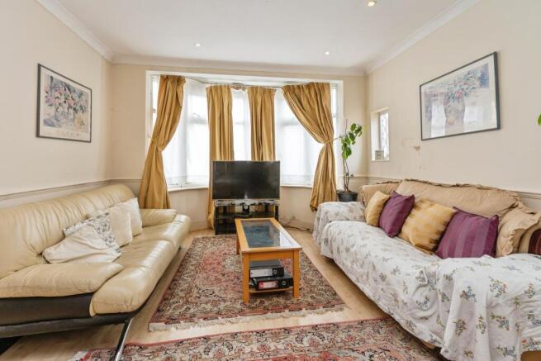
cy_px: 180
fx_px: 240
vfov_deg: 73.8
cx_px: 270
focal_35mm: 16
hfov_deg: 96.7
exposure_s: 1/25
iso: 320
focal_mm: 16
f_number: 8
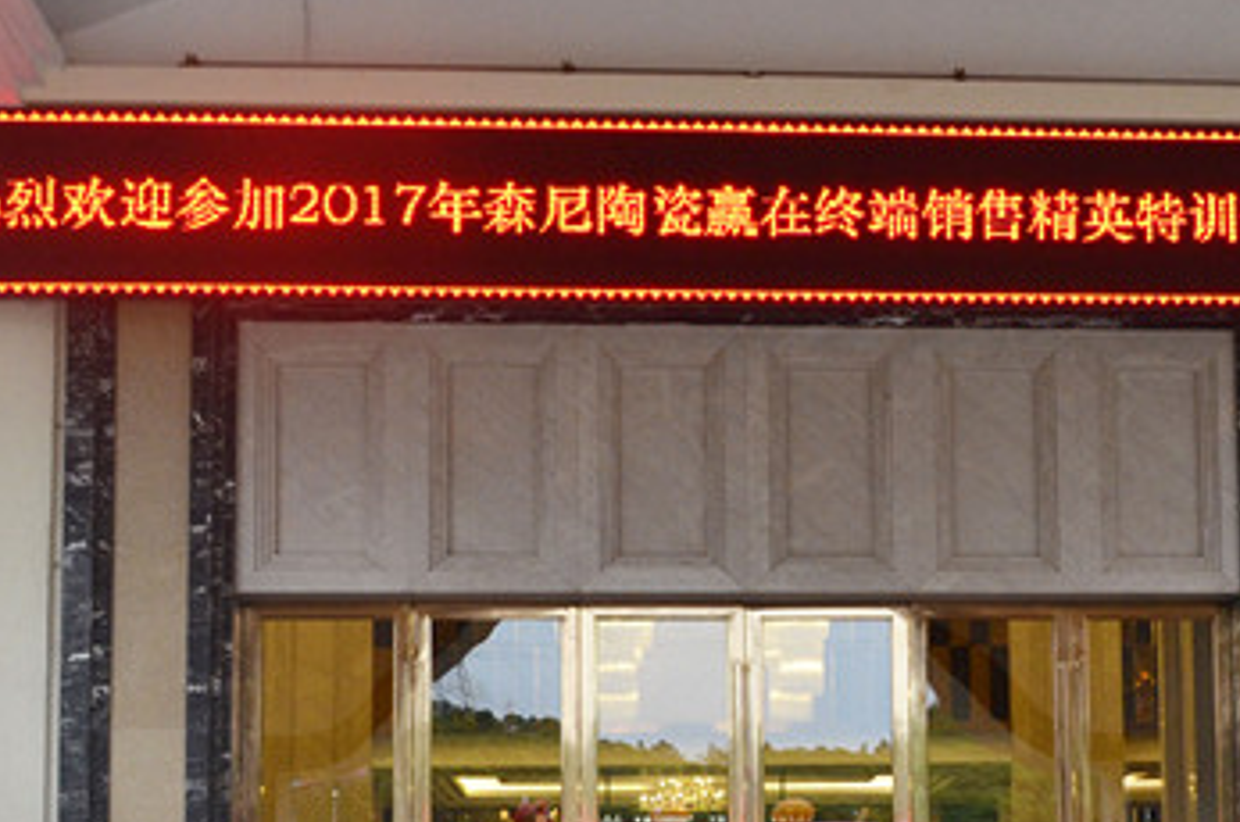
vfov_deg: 17.6
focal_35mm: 76
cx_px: 908
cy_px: 731
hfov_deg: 26.4
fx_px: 2613
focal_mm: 22
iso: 800
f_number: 6.7
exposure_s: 1/180
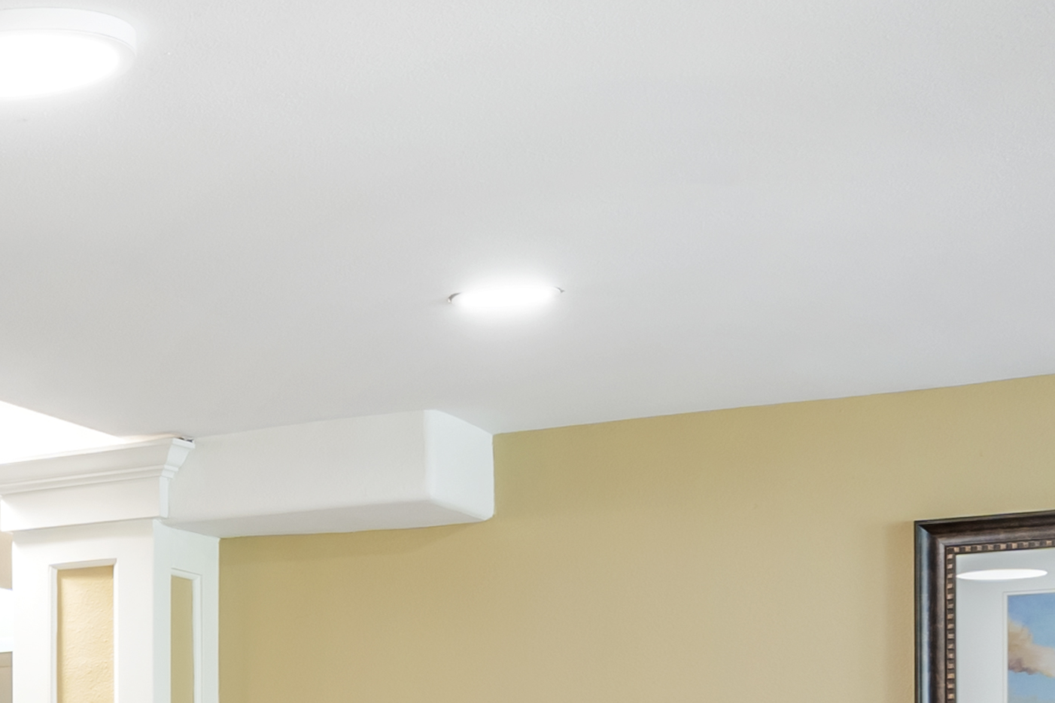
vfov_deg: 15.2
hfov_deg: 19.3
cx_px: -732
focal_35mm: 85
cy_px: 958
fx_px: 2490
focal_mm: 17
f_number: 10
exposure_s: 1/20
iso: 400
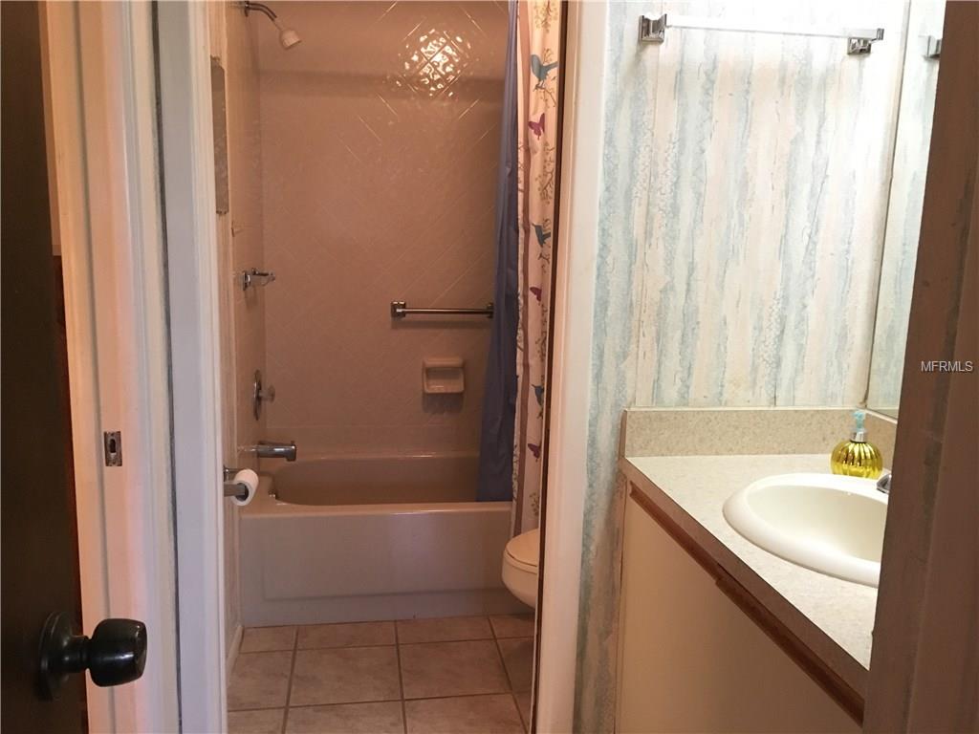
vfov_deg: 48.2
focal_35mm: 29
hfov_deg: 61.7
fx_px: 820
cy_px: 367
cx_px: 490
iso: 200
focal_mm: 4.15
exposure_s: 1/30
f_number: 2.2
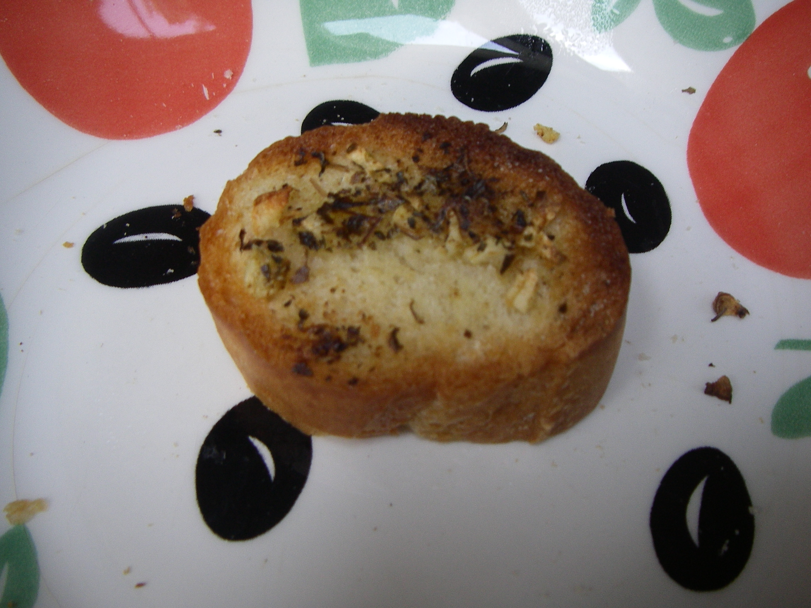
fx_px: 890
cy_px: 304
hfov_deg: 49.0
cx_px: 406
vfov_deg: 37.7
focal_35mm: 38
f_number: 3.3
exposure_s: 1/50
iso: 125
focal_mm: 6.3
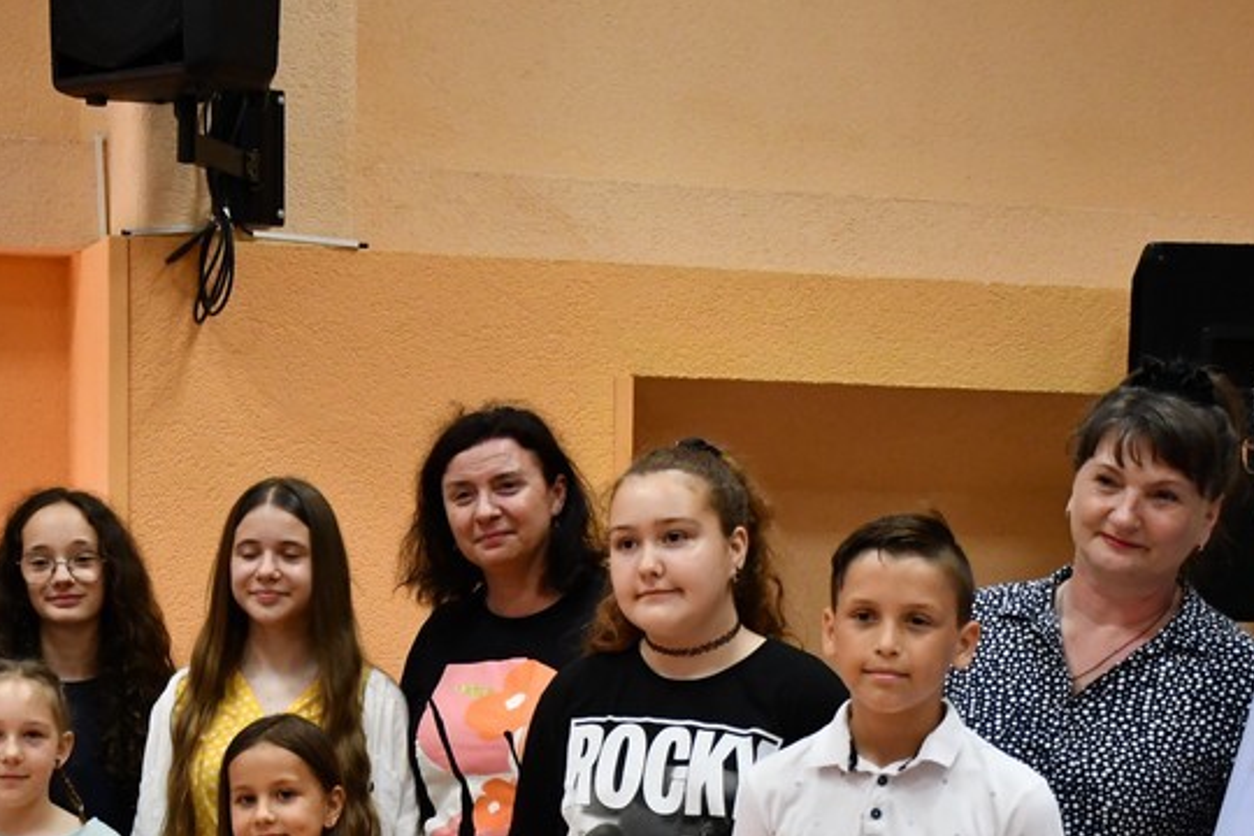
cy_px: 784
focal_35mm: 74
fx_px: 2577
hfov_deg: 27.2
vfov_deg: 18.1
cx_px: 432
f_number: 3.8
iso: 2500
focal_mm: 26
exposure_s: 1/125
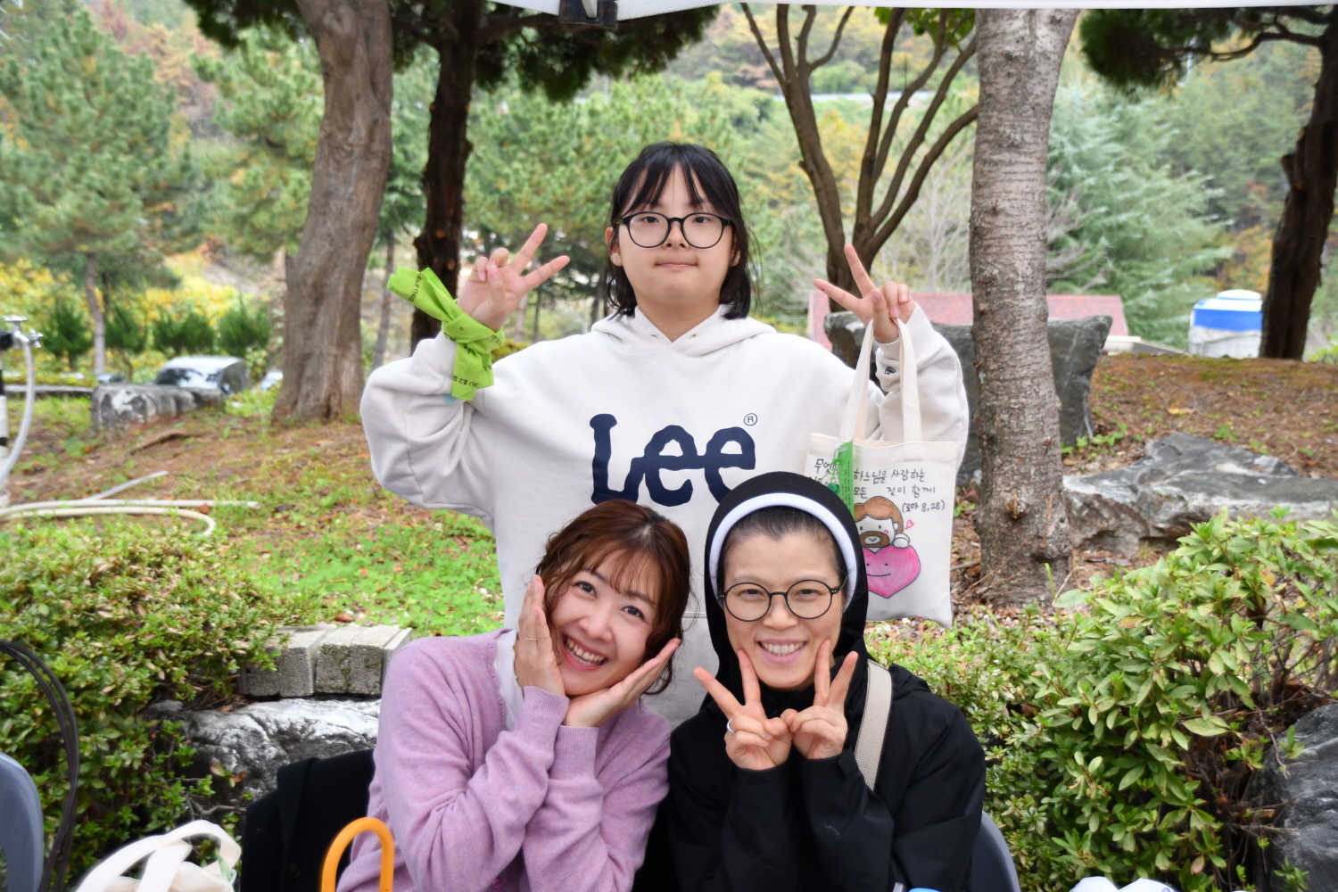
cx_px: 669
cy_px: 446
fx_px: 2118
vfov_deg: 23.8
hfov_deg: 35.1
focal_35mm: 57
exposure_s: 1/200
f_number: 5
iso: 400
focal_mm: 38
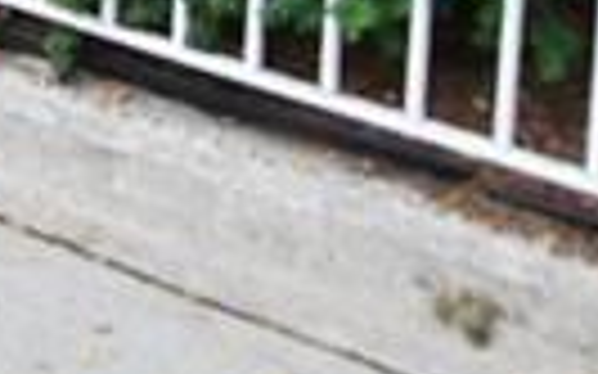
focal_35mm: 177
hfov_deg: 10.9
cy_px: -469
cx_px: -571
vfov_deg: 7.0
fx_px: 2882
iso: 200
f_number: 4.5
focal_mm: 15
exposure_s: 1/80
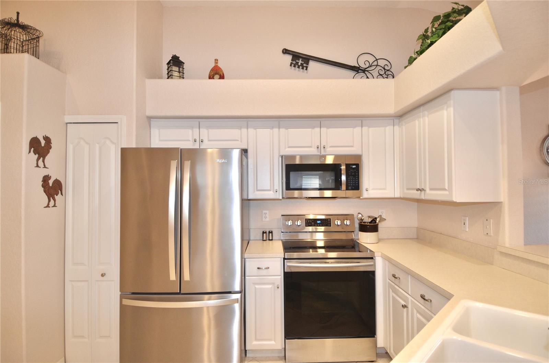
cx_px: 274
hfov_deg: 90.1
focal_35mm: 18
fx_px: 274
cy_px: 182
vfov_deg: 67.1
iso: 560
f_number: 4
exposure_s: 1/60
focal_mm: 12
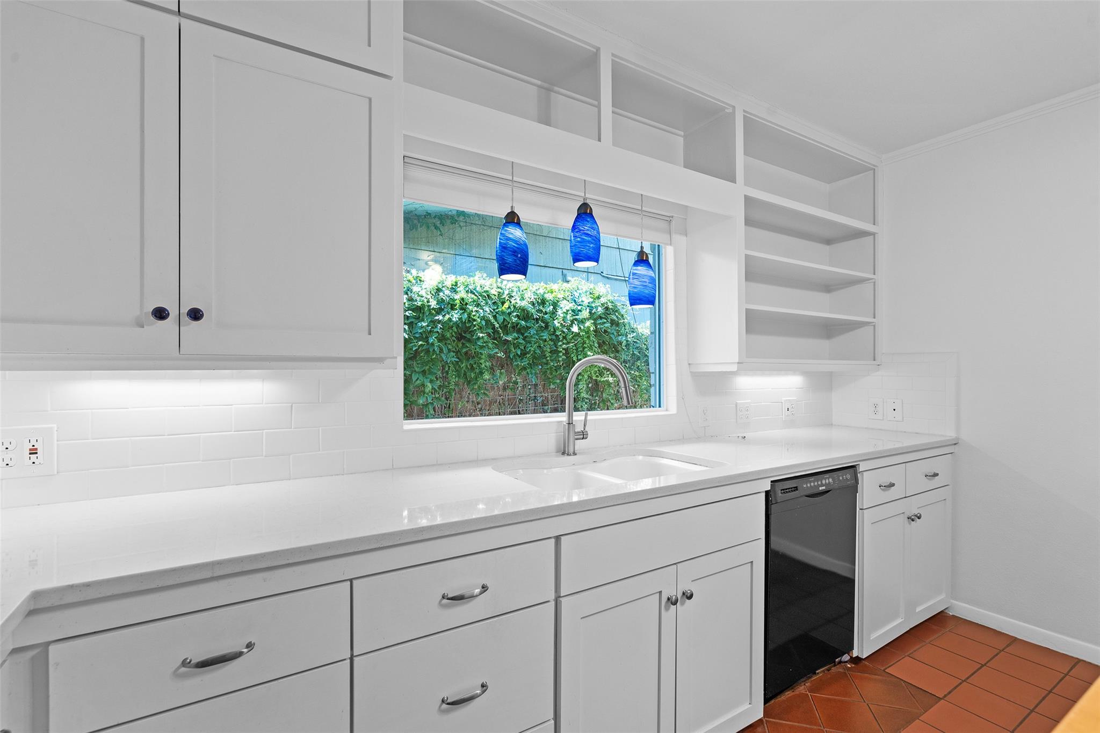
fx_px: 489
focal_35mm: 16
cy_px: 366
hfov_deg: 96.7
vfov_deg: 73.7
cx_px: 550
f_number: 8
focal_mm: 16
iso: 320
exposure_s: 1/4
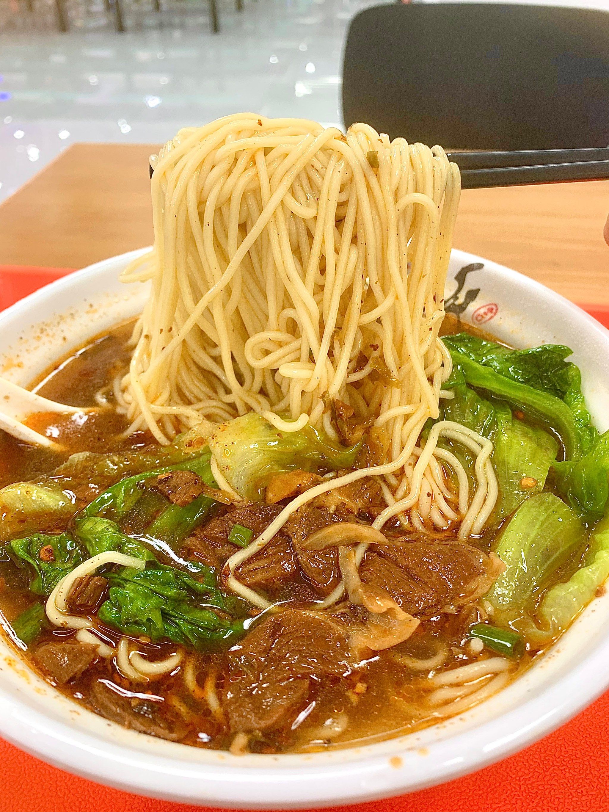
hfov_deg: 53.1
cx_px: 304
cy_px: 406
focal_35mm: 26
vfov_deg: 67.3
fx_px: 610
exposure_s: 1/50
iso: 64
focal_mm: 4.25
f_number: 1.8
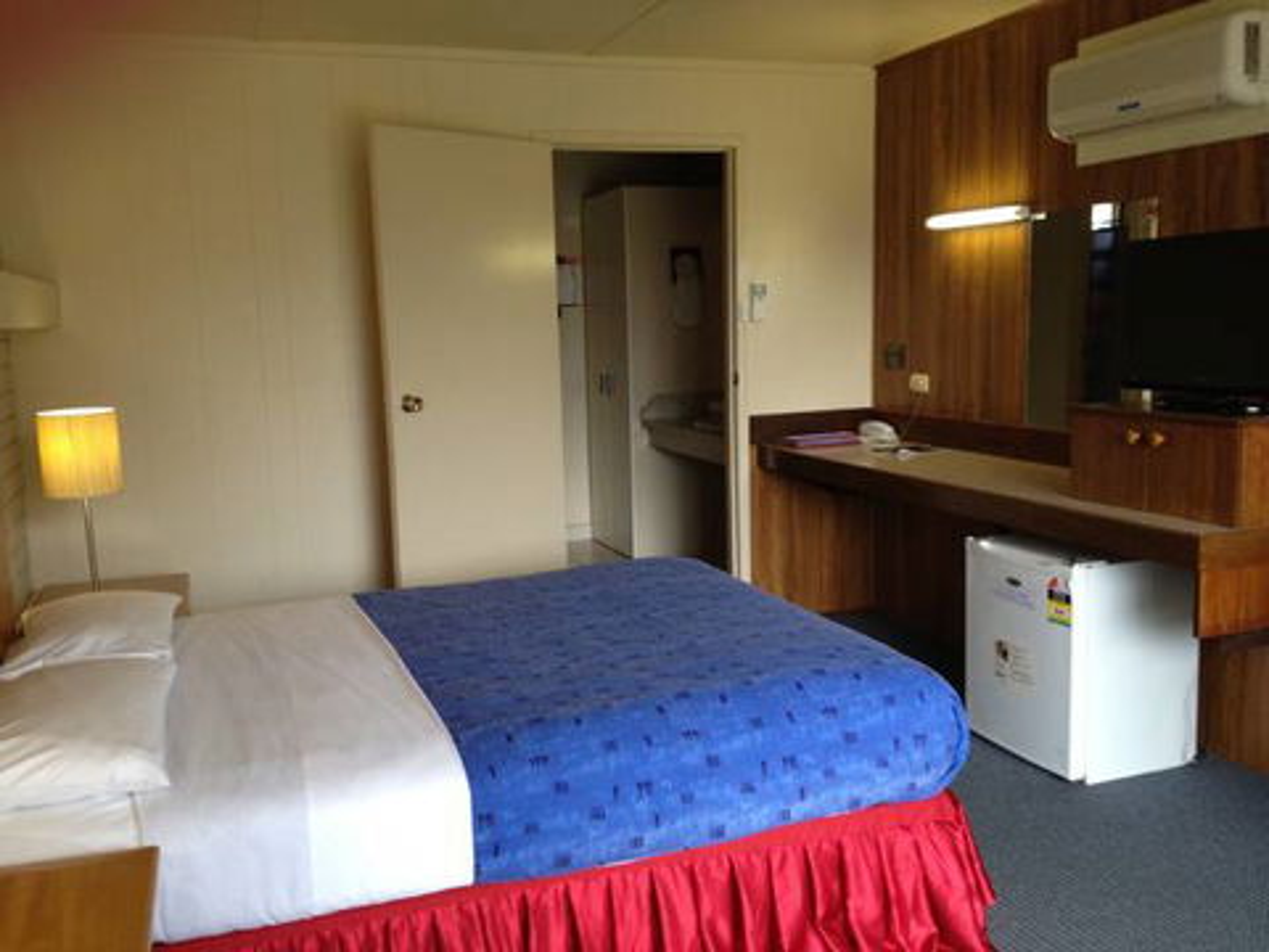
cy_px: 476
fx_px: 1283
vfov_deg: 40.7
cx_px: 634
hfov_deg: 52.6
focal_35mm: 35
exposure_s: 1/20
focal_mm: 4.28
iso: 125
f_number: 2.4
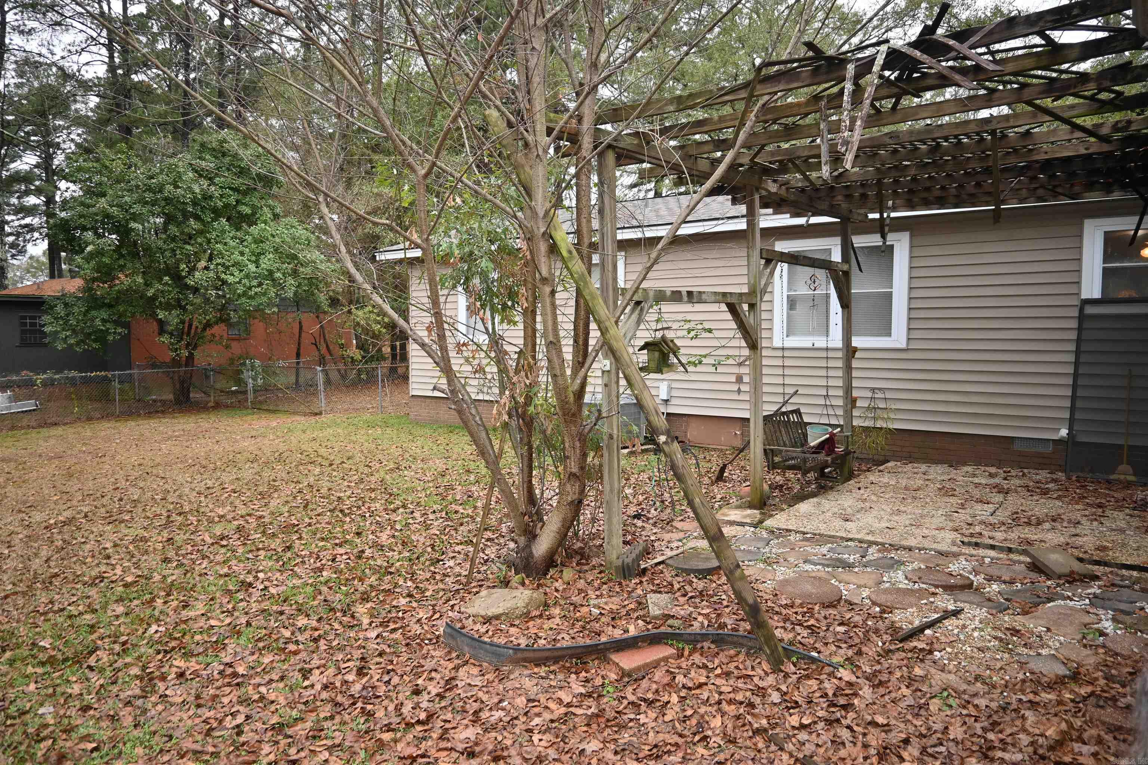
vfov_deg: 53.1
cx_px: 574
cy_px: 382
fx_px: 765
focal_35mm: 24
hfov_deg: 73.7
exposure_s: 1/200
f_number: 3.5
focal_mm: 16
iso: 250
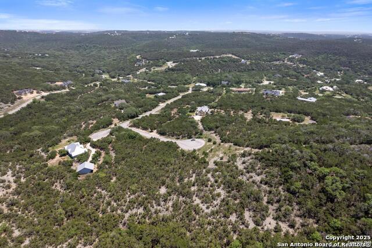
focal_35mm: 22
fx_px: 227
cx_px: 186
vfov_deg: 57.2
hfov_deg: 78.6
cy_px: 124
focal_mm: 8.38
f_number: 2.8
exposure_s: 1/125
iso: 140
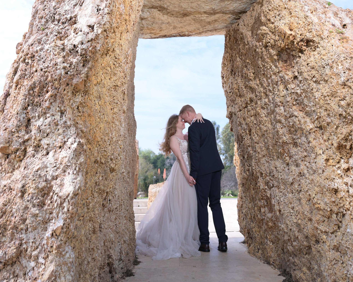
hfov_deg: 52.8
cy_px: 65
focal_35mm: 34
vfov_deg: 41.9
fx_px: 355
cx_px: 175
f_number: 3.5
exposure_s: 1/800
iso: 125
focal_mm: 24
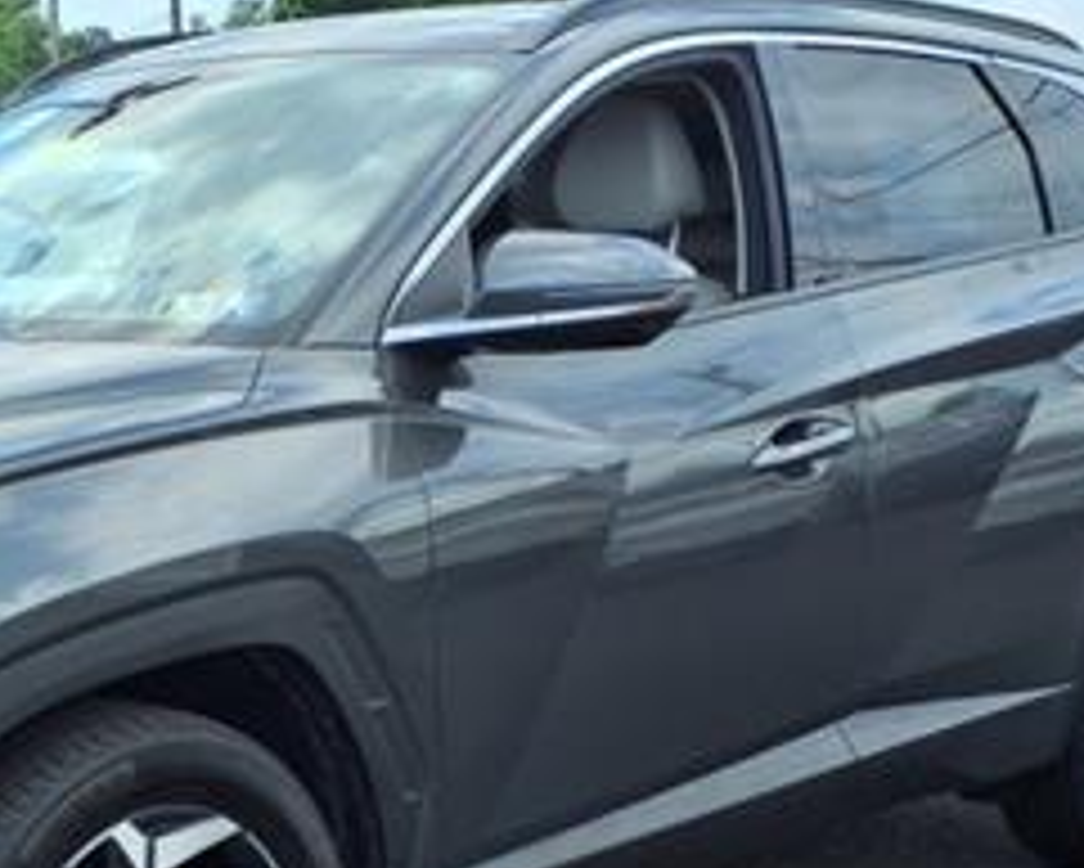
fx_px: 2247
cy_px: 711
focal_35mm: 70
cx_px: 63
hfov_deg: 26.0
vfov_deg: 21.6
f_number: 1.9
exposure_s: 1/1250
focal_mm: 3.58
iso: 40
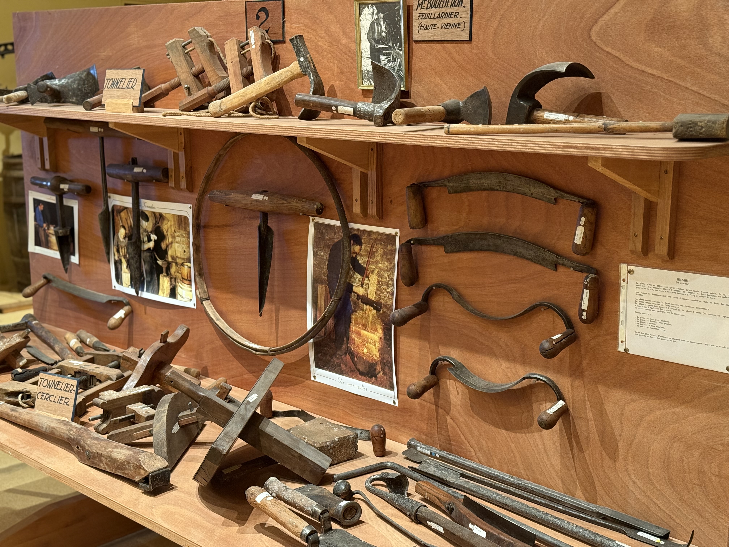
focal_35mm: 48
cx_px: 364
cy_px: 274
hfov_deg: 39.7
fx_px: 1011
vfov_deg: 30.3
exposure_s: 1/33
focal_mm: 6.76
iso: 320
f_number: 1.78
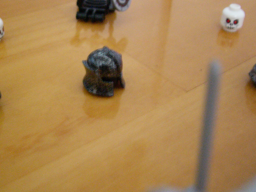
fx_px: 348
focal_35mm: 47
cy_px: 71
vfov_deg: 30.7
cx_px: 98
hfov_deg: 40.2
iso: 400
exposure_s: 1/8
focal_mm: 5.8
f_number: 2.8
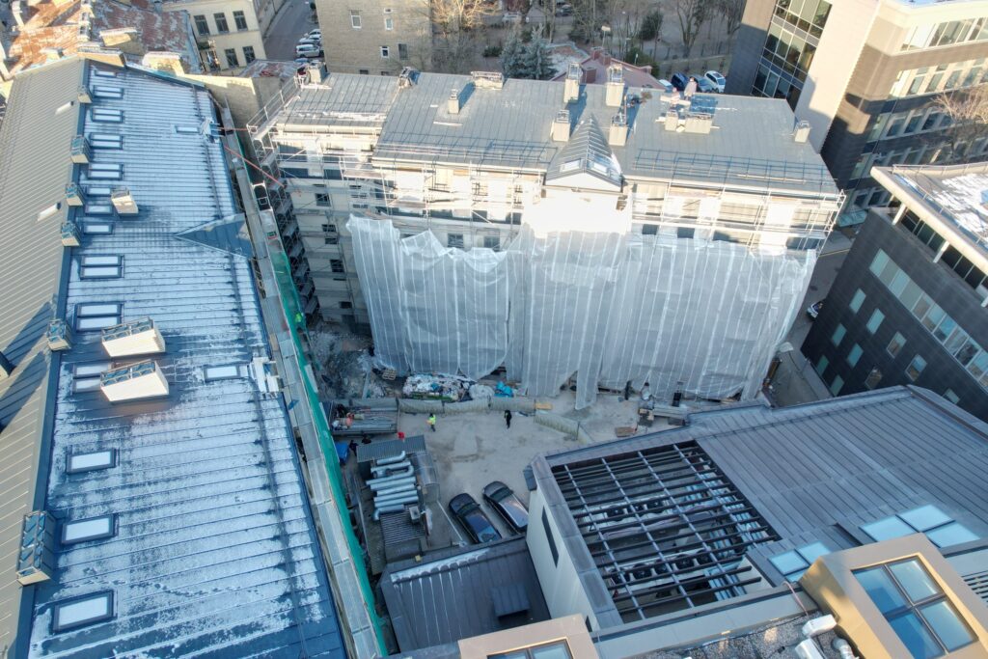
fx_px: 604
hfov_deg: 78.6
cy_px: 330
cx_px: 494
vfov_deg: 57.2
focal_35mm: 22
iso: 100
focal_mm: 8.38
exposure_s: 1/180
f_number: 2.8
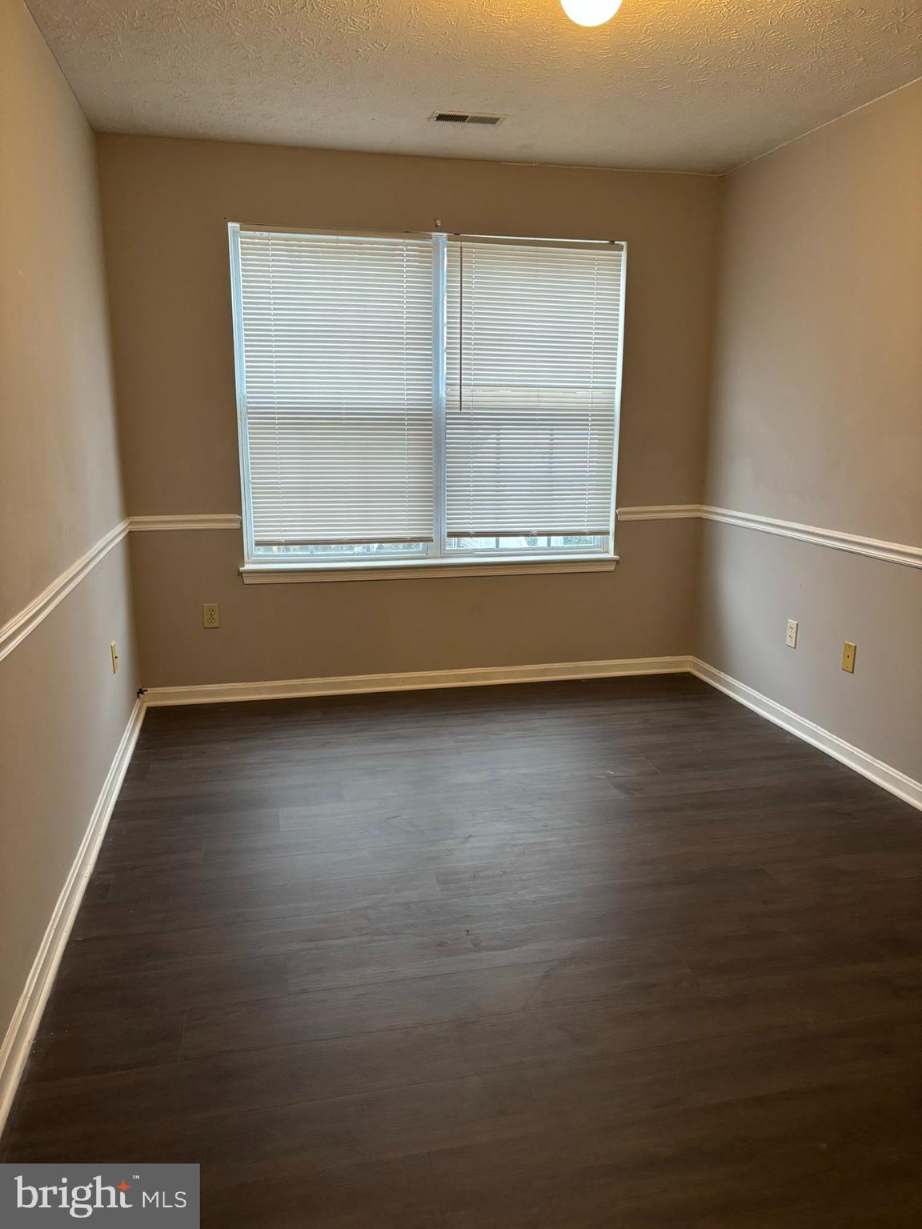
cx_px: 461
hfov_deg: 53.1
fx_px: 923
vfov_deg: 67.3
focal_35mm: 26
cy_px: 614
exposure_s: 1/60
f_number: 1.6
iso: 200
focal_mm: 5.96
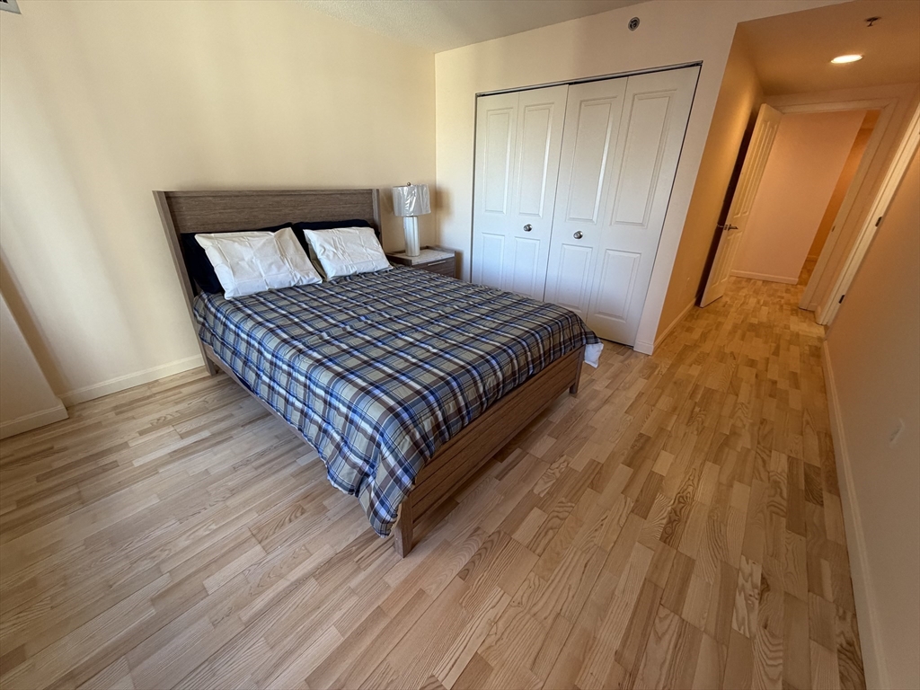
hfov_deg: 102.1
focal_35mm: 14
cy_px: 345
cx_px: 460
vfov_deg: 85.7
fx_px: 372
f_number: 2.2
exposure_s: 1/120
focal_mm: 2.22
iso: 250
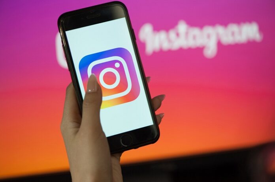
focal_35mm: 105
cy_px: 91
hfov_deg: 19.5
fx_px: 801
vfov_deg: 13.0
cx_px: 138
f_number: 4
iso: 800
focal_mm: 105
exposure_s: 1/125
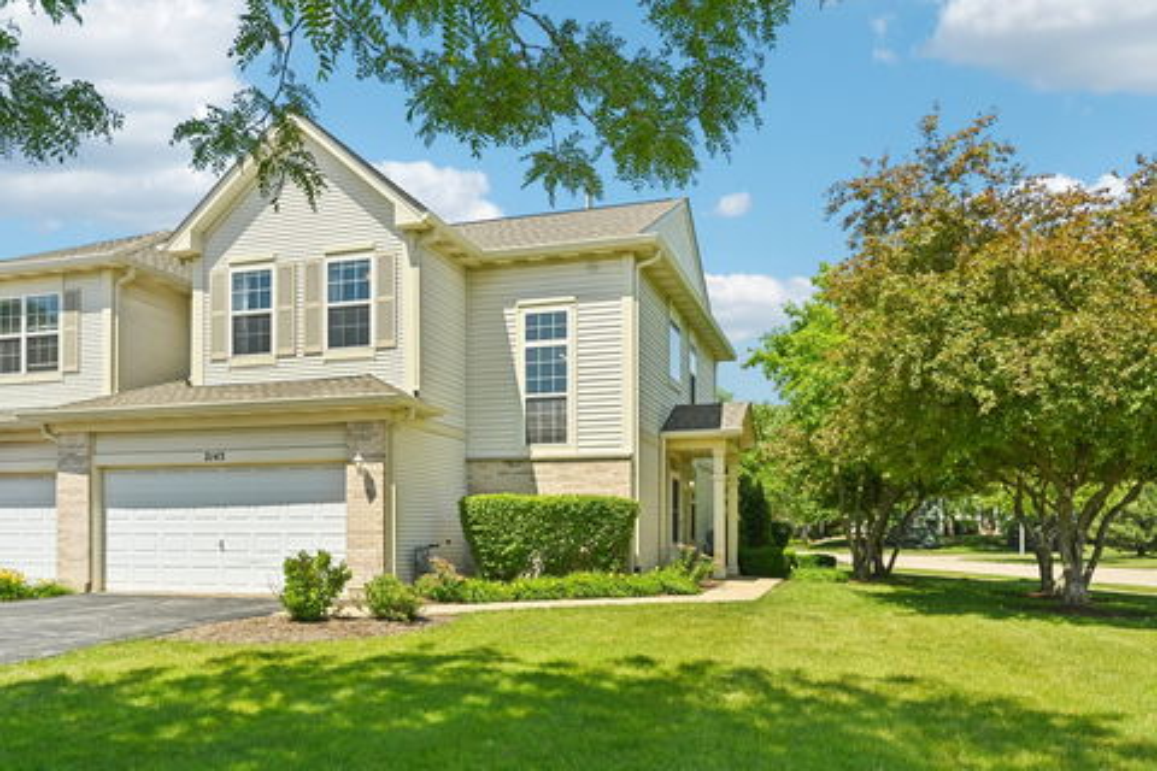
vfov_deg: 51.3
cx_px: 578
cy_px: 386
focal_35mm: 25
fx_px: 803
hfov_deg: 71.5
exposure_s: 1/3200
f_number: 8
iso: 800
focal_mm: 25
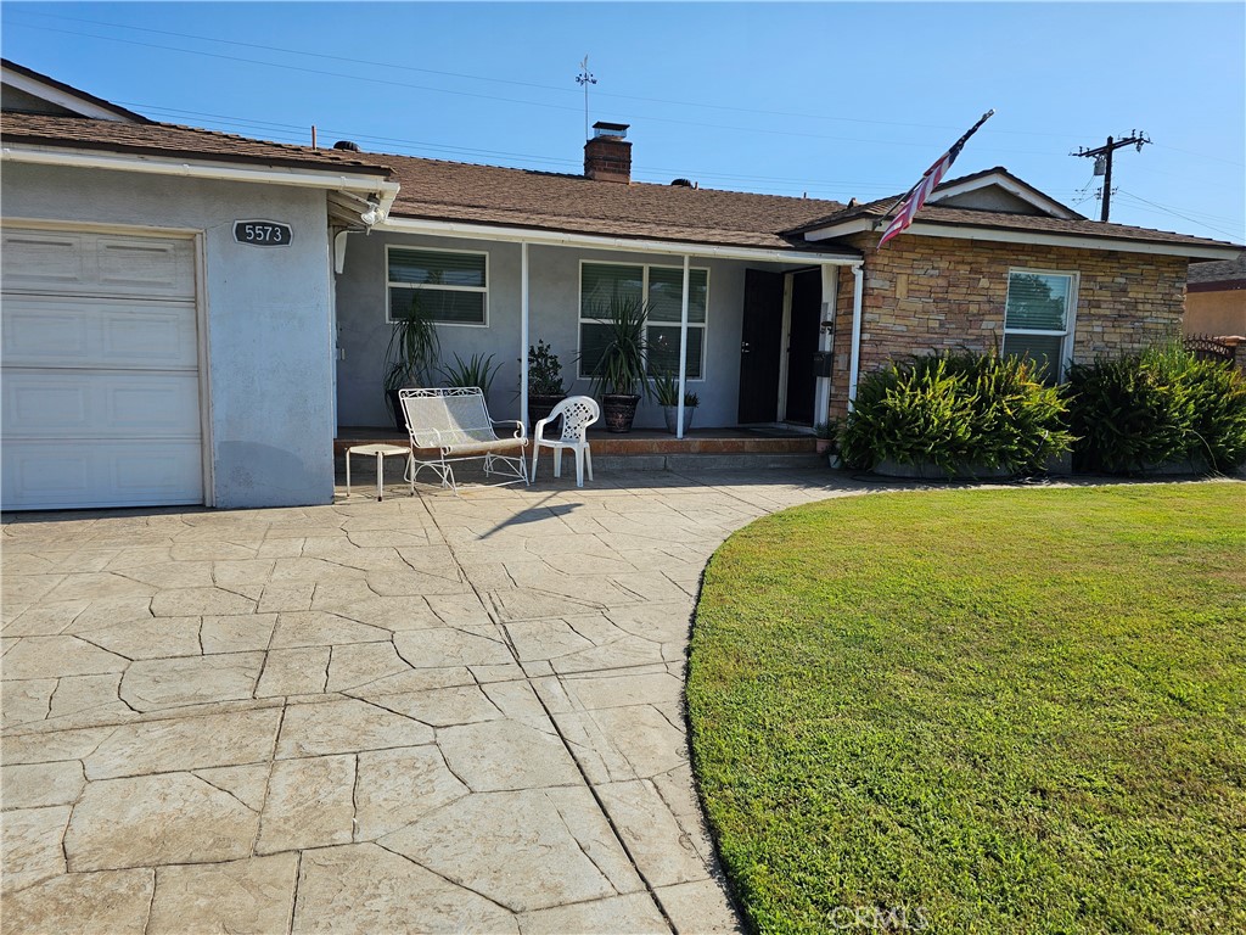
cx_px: 623
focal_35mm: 23
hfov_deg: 73.9
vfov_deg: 58.9
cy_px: 468
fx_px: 828
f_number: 1.7
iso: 10
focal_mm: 6.3
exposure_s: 1/1154
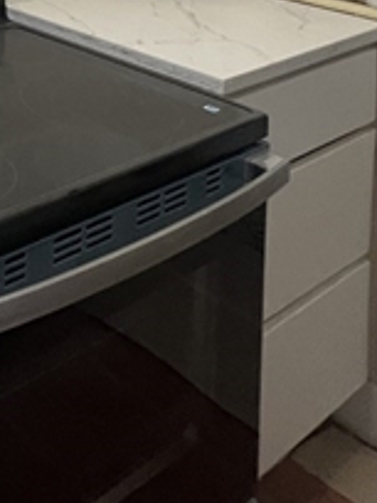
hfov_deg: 23.0
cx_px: -214
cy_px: -192
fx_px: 712
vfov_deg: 29.2
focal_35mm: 49
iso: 160
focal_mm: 1.57
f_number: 1.8
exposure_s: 1/120
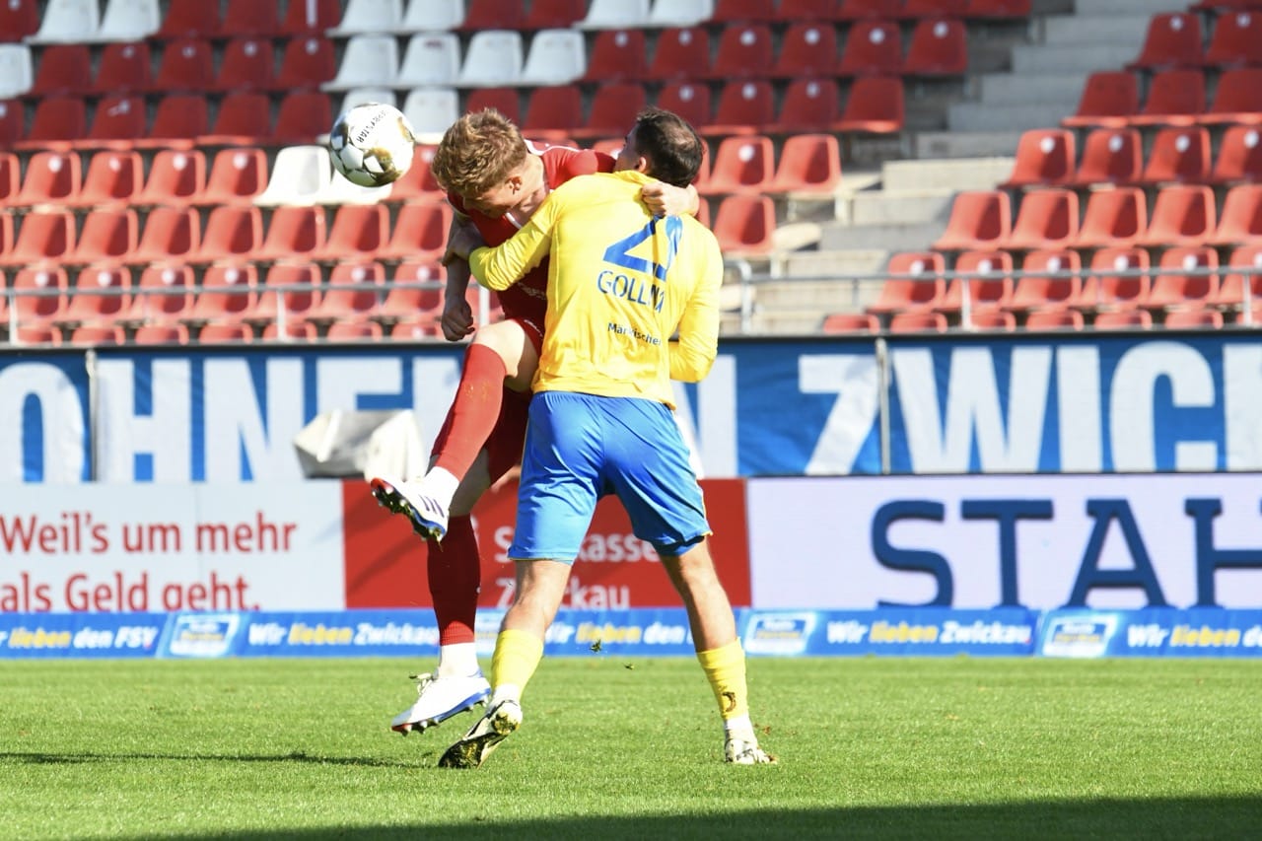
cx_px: 631
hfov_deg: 6.6
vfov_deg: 4.4
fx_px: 10865
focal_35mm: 310
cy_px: 420
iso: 2000
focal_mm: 310
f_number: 8
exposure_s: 1/1600
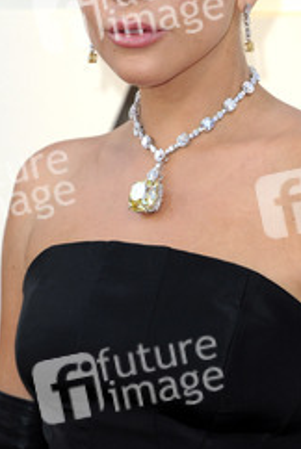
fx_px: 4752
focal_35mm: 380
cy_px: 102
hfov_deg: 3.6
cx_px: 183
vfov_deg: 5.4
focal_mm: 230
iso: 1000
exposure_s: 1/250
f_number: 7.1
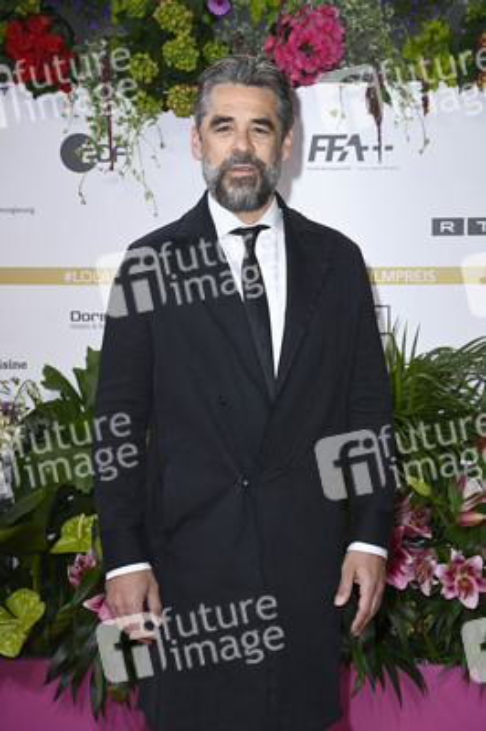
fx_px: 1582
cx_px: 243
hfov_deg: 17.5
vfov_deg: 26.0
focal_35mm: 78
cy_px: 366
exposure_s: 1/250
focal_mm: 78
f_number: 6.3
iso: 640
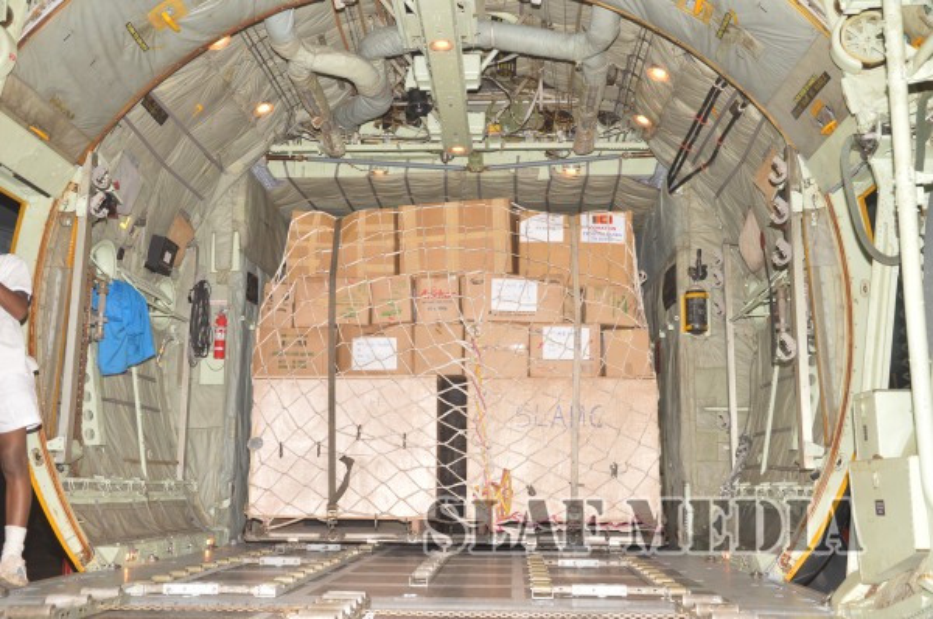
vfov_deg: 36.8
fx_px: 931
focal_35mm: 36
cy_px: 310
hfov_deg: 53.2
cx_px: 466
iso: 800
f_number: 3.8
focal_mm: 24
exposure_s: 1/100
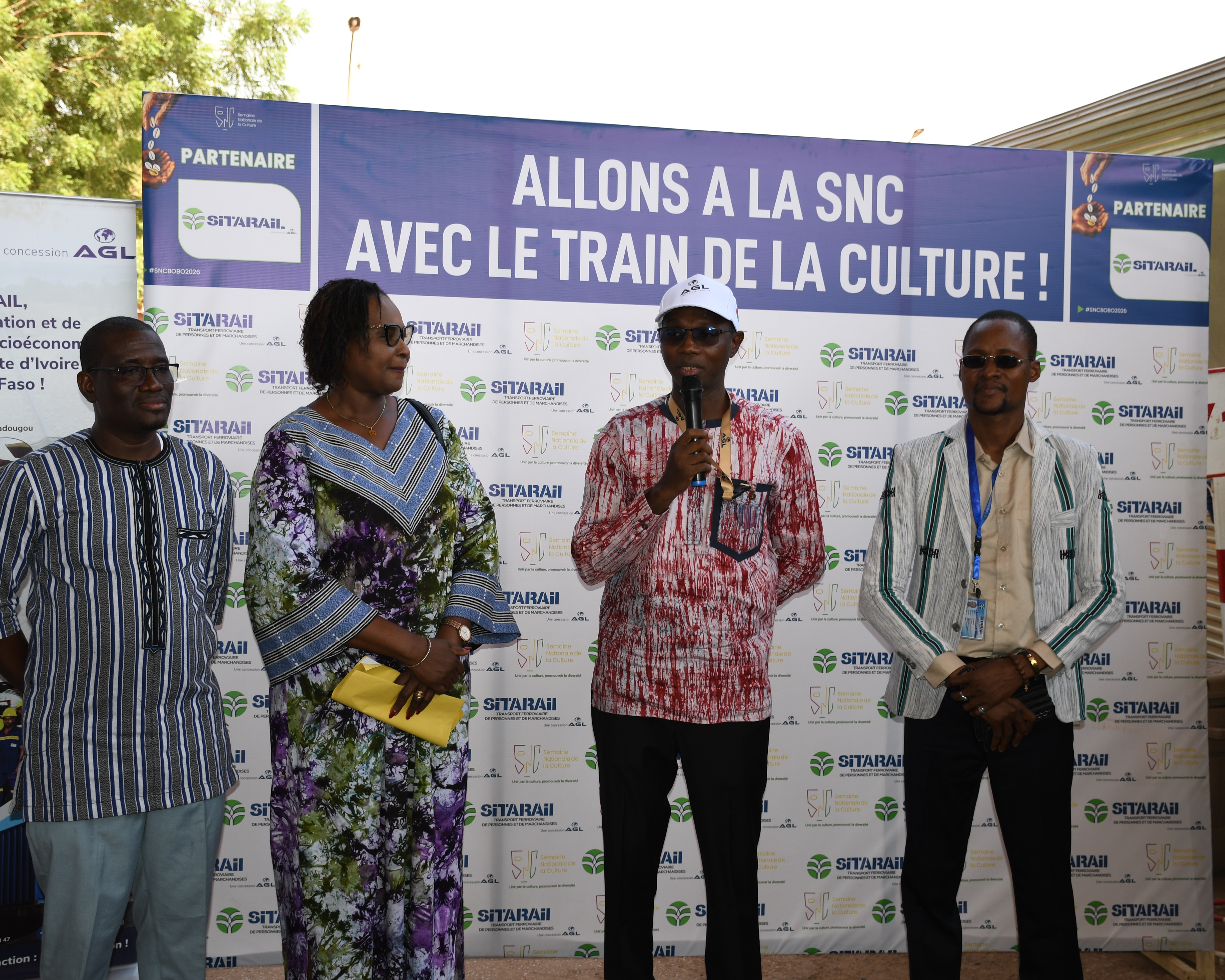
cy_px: 492
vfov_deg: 29.7
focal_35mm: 51
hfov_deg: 36.6
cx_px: 583
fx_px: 1849
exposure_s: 1/160
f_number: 4
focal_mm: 30
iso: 100
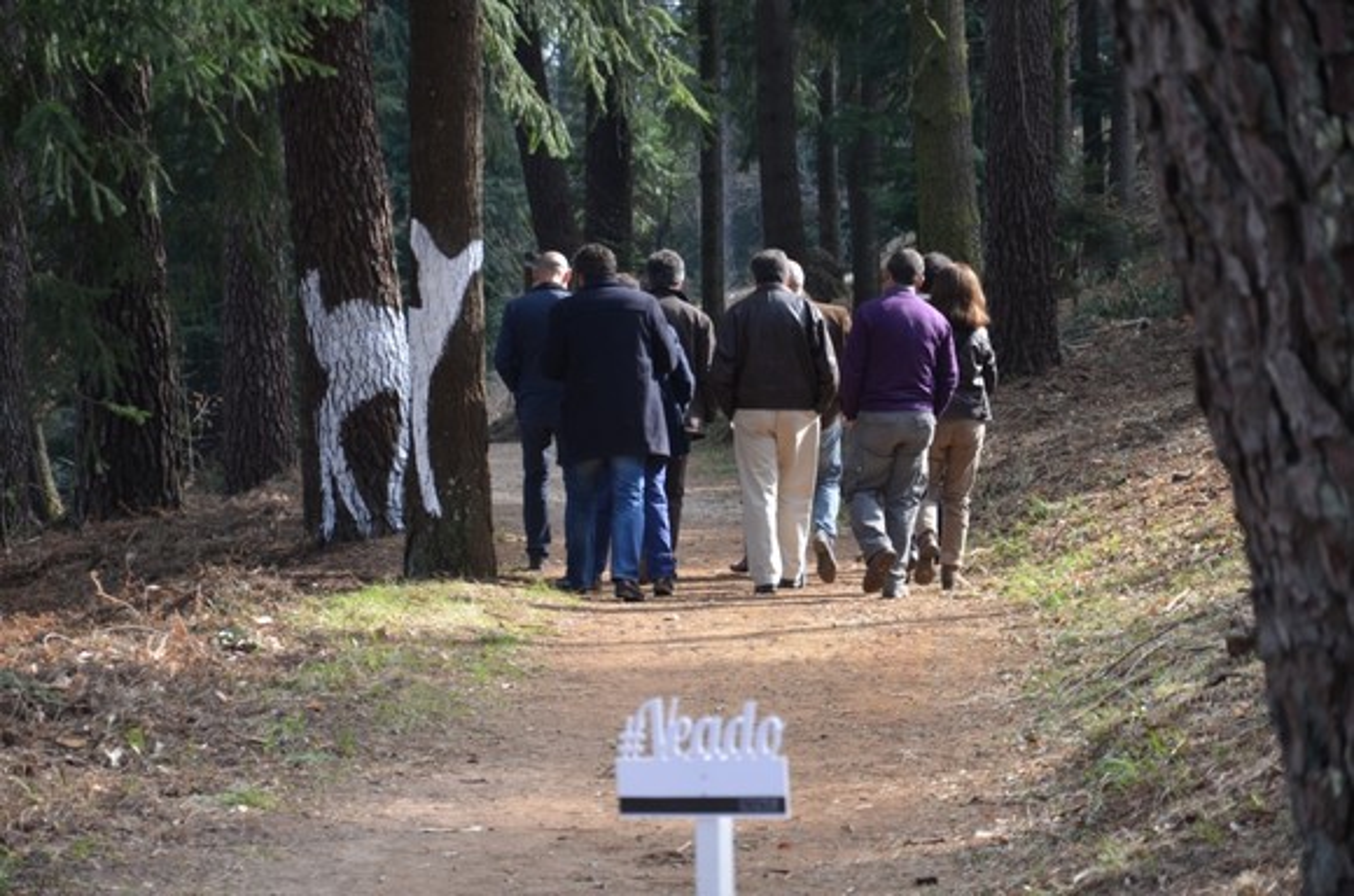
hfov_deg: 16.1
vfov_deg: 10.7
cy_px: 448
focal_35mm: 128
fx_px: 4785
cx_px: 677
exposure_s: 1/125
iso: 200
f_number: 5.6
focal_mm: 85
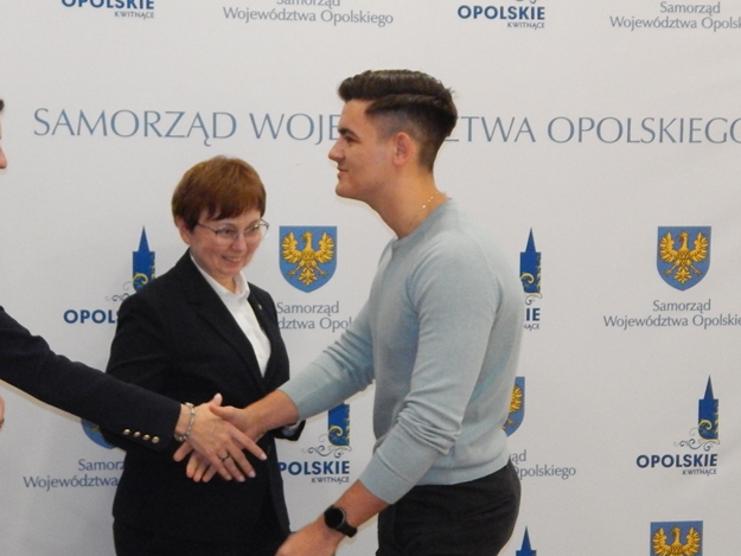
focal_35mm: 88
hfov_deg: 22.1
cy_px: 410
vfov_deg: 16.7
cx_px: 226
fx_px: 1884
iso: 800
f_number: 3.8
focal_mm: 9.7
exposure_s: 1/125
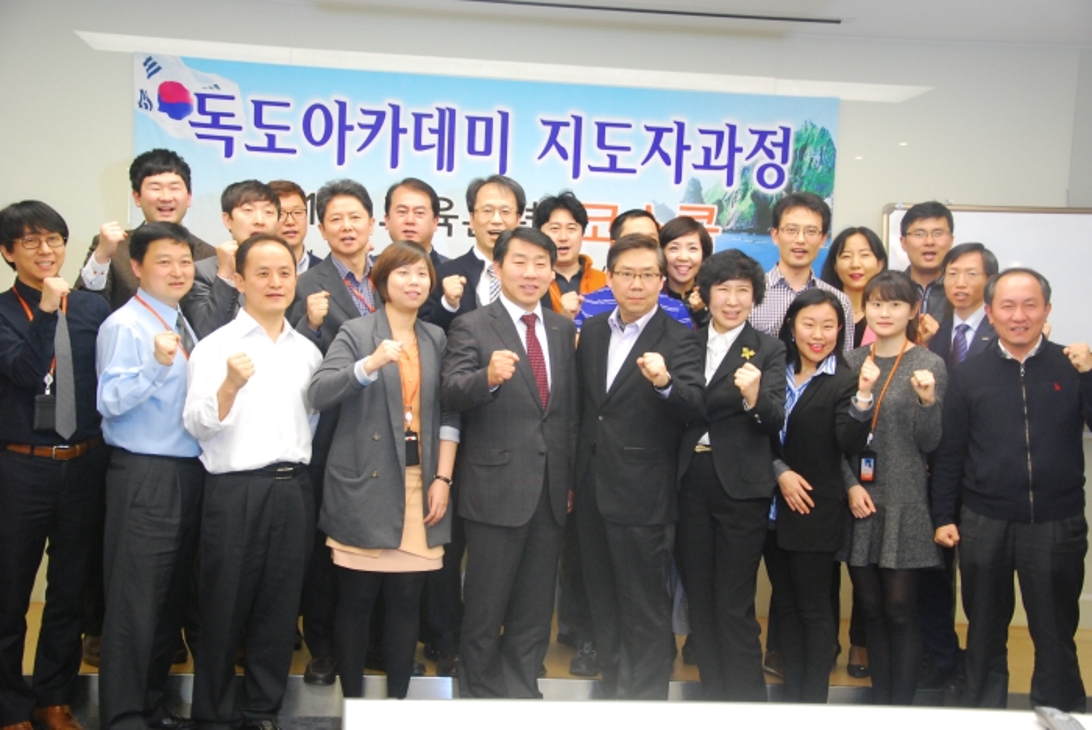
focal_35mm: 51
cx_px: 546
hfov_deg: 38.9
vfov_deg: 26.5
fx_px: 1548
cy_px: 365
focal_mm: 34
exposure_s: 1/30
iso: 900
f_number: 4.5
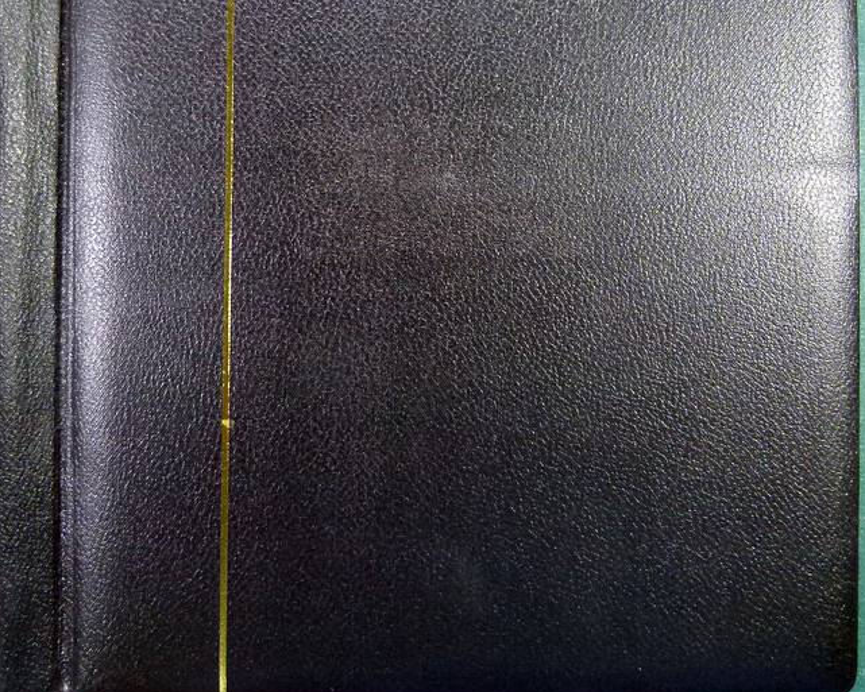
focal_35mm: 39
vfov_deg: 37.7
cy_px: 214
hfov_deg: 46.8
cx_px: 386
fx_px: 999
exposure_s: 1/60
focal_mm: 4.5
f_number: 2.8
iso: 320
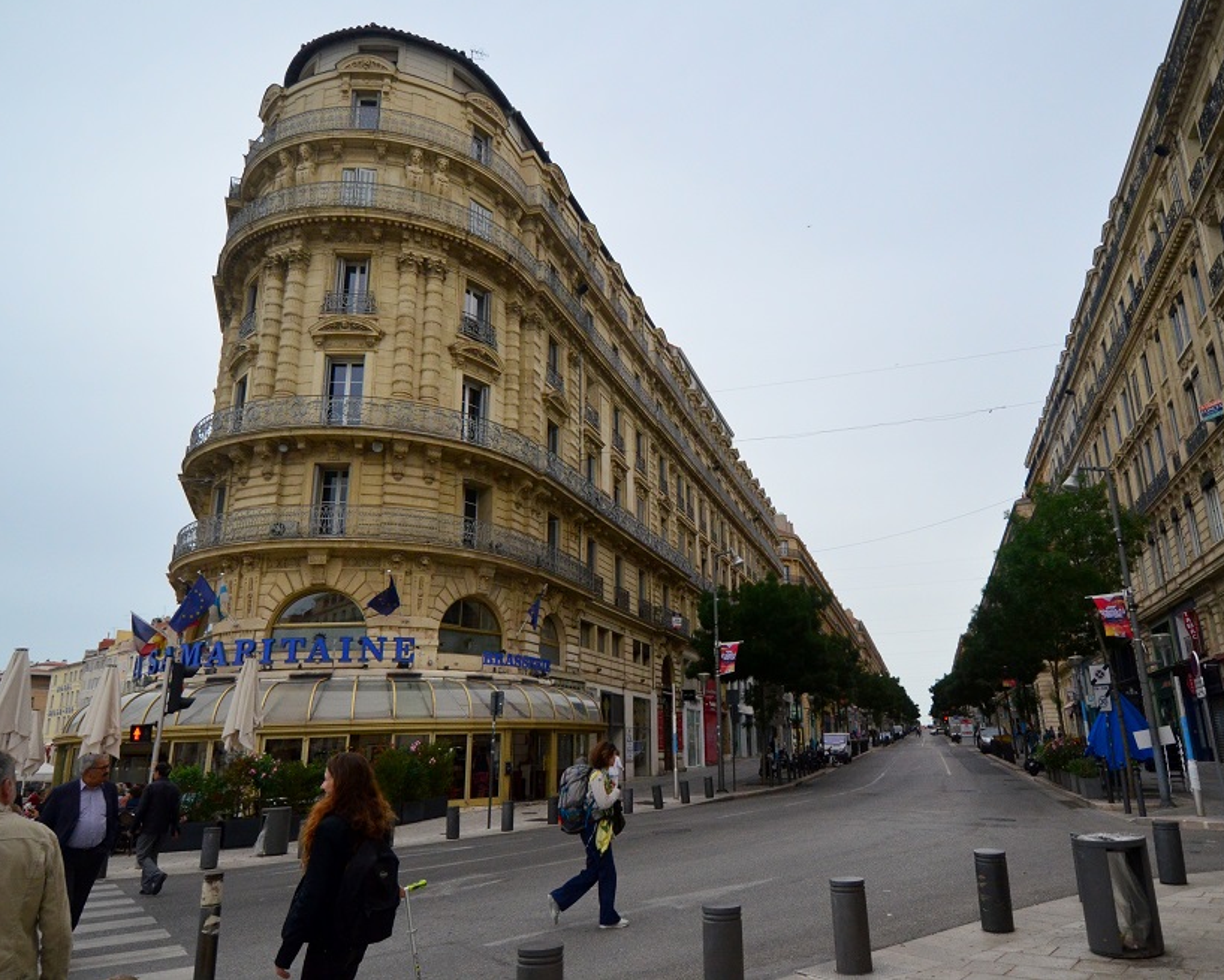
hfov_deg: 69.9
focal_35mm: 24
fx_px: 870
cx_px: 698
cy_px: 487
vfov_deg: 58.8
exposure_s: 1/8000
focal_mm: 14
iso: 1400
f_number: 4.5
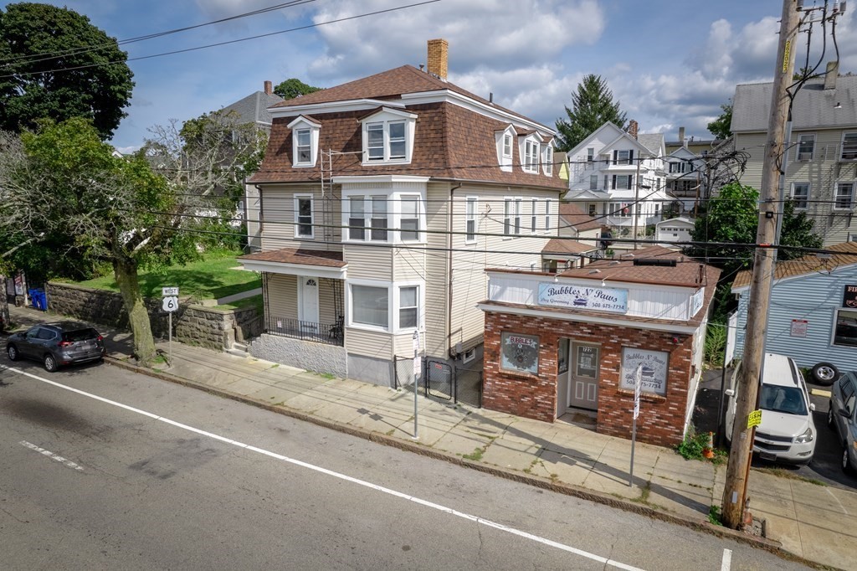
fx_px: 524
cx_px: 428
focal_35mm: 22
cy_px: 286
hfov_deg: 78.6
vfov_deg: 57.2
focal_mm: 8.38
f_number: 2.8
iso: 120
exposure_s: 1/500
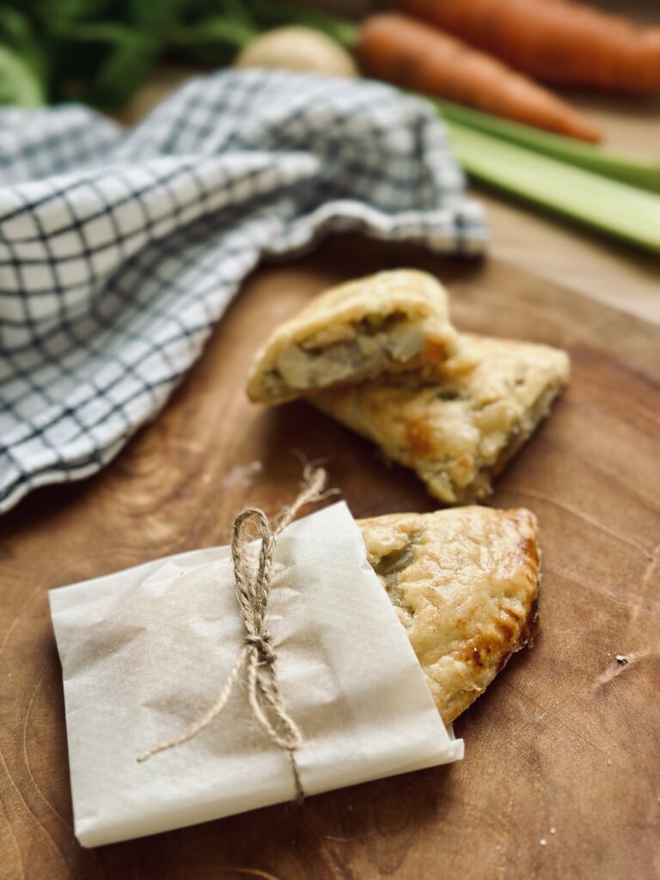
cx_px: 330
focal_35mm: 48
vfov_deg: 39.7
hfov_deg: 30.3
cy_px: 440
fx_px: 1220
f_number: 1.78
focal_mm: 6.86
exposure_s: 1/108
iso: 125
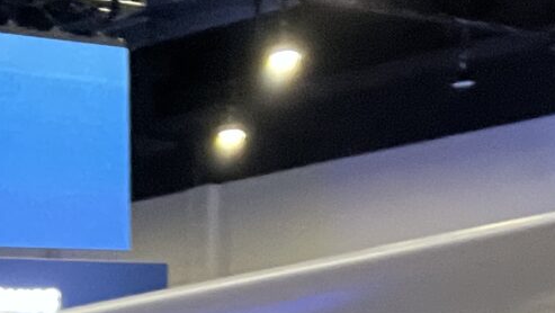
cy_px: 1075
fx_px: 1914
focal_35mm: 130
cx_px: -135
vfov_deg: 7.6
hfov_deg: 15.8
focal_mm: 2.71
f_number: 2.2
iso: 400
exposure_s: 1/40
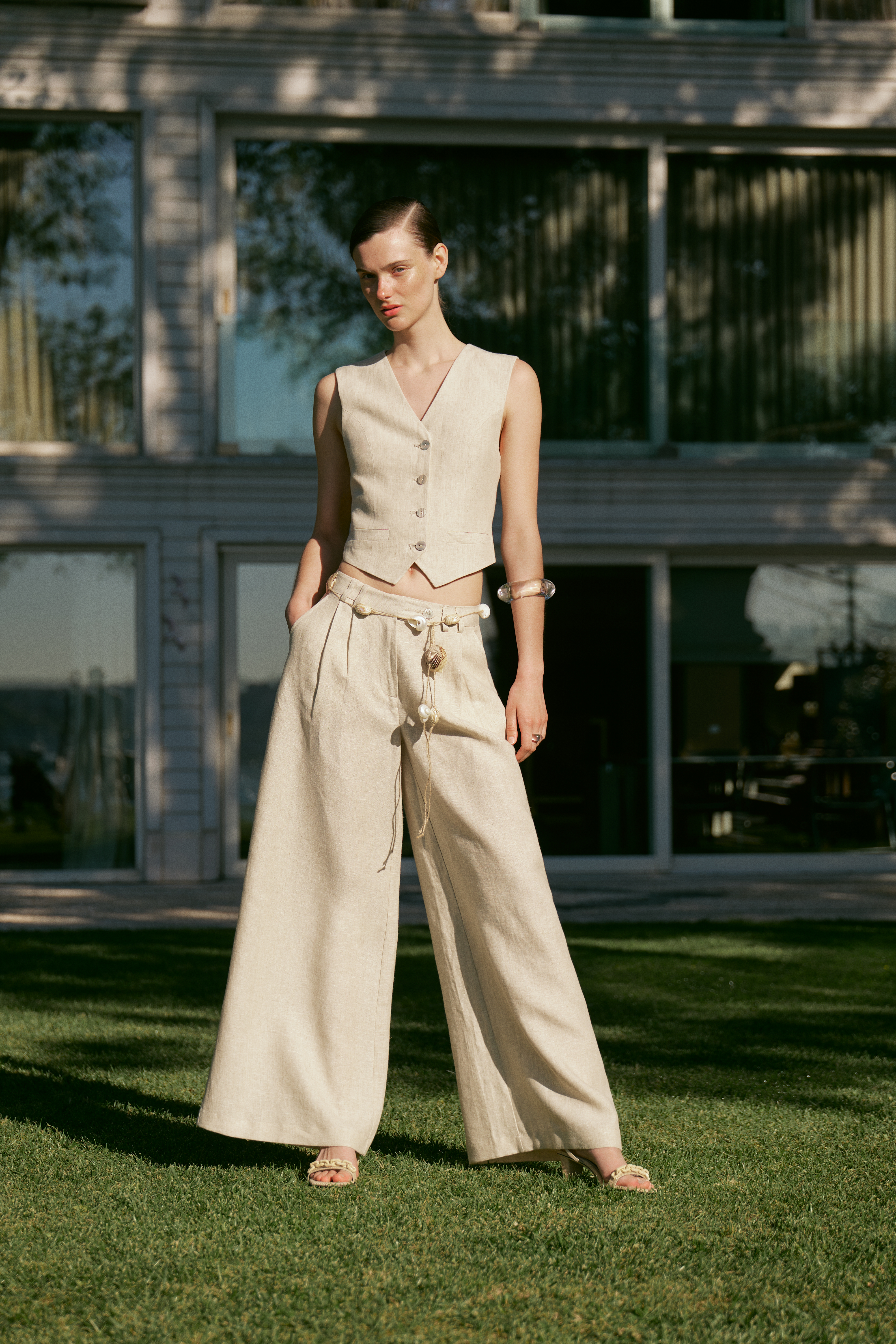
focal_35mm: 88
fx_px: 3285
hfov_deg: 15.5
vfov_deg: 23.1
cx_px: 448
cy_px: 672
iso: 50
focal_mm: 82
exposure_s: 1/800
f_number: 4
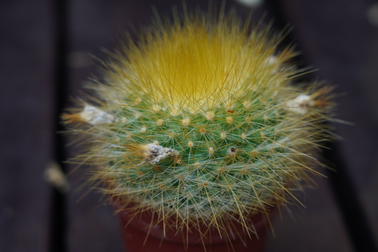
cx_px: 179
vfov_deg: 15.7
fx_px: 913
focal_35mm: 87
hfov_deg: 23.4
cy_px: 120
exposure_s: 1/8
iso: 400
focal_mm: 82
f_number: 5.6
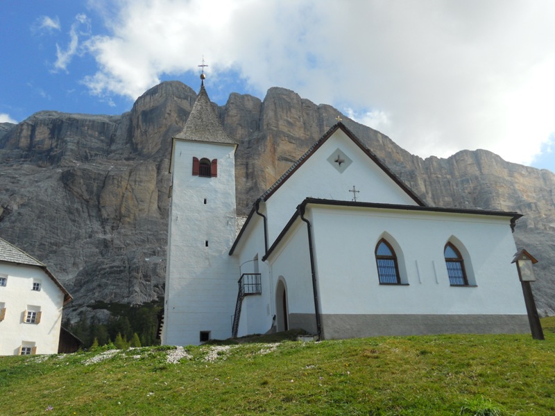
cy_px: 208
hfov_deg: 56.8
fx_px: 513
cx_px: 278
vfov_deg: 44.2
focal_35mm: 32
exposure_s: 1/640
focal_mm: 5.8
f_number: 3.5
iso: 80
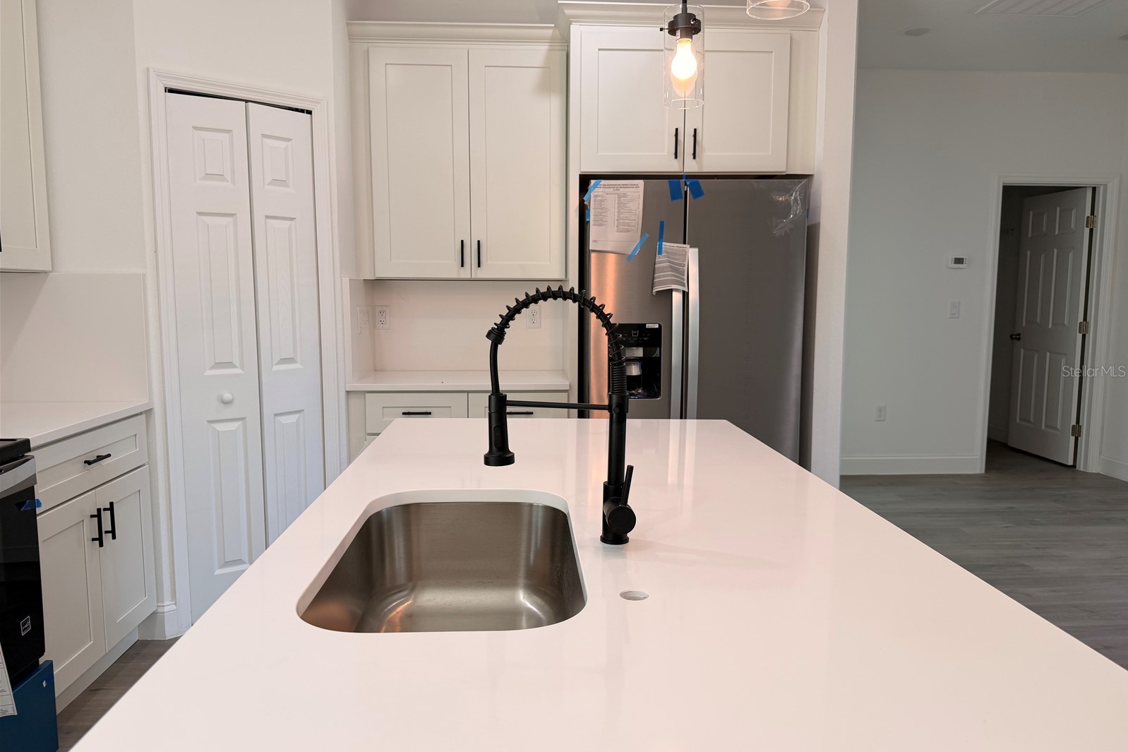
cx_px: 564
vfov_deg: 51.3
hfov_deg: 71.5
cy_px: 371
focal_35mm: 25
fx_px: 783
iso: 64
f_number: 1.78
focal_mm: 6.76
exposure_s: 1/120
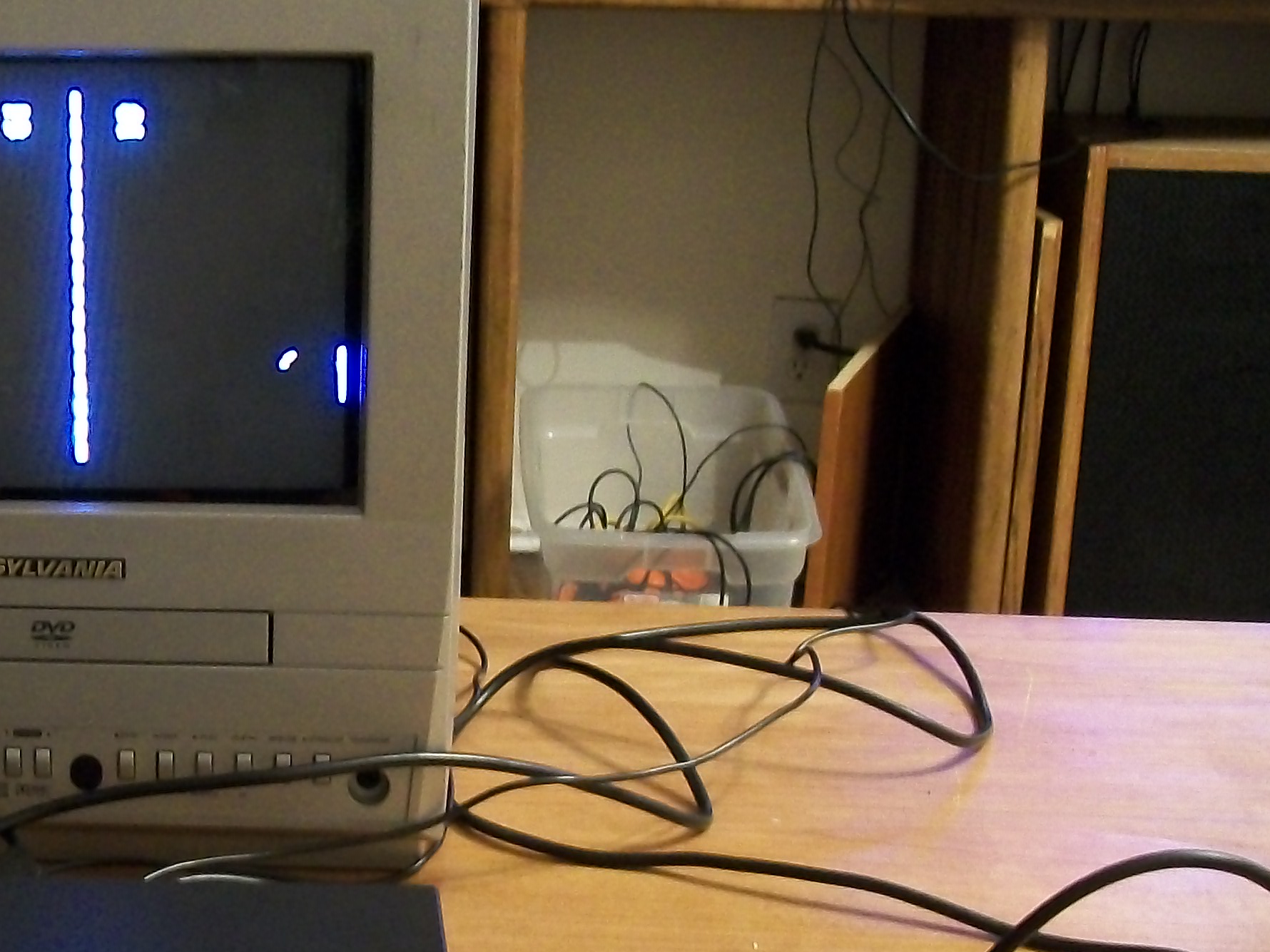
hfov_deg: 28.4
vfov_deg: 22.1
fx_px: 2421
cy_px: 690
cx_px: 160
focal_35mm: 66
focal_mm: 6
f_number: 2.7
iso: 240
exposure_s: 1/8
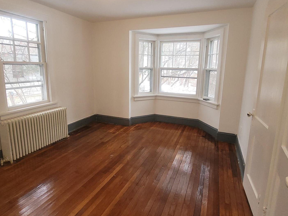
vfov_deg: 68.5
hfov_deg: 84.6
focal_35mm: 19
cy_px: 97
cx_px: 141
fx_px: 158
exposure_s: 1/60
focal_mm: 2.2
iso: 125
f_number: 2.2
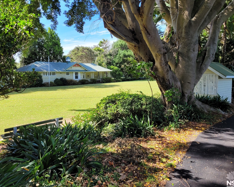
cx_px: 116
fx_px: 194
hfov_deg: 62.2
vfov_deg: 51.5
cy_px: 94
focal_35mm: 28
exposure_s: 1/479
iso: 40
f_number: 1.8
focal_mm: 5.4
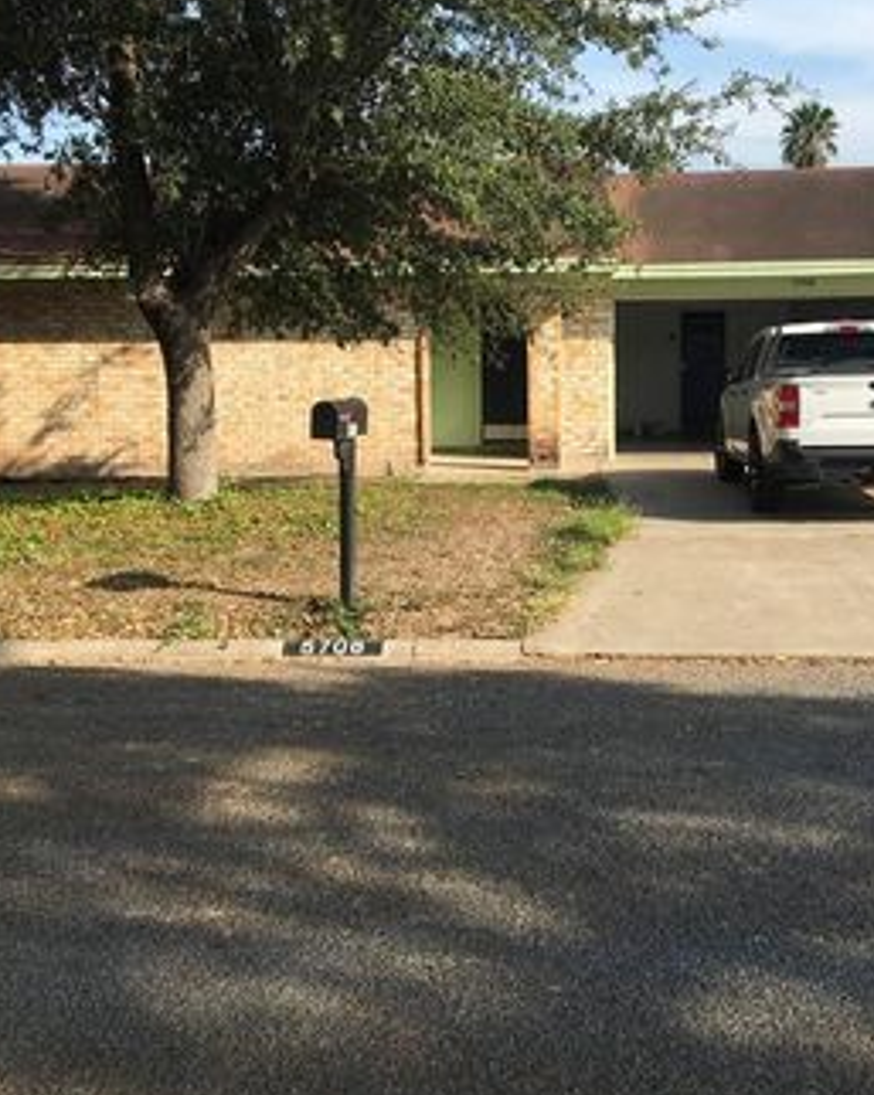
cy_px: 474
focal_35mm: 44
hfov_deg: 34.1
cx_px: 486
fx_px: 1425
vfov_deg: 42.0
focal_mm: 4.15
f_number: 2.2
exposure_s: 1/1261
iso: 25
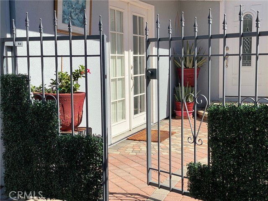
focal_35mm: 52
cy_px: 100
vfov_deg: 28.0
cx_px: 134
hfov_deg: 36.8
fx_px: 403
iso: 20
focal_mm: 6
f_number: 2
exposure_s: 1/1916
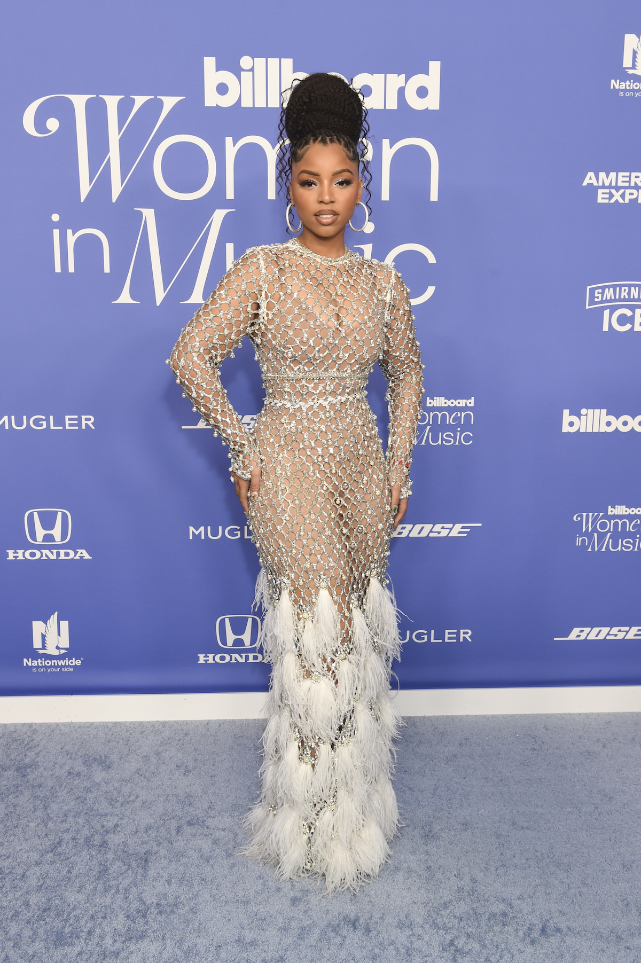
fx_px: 856
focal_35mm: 32
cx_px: 320
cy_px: 482
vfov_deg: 58.7
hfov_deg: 41.1
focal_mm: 32
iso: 1250
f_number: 8
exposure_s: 1/200
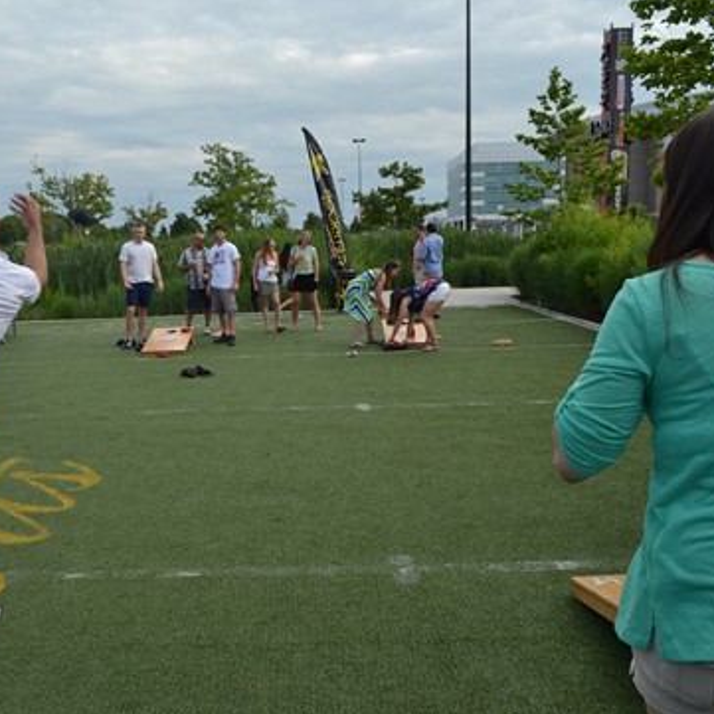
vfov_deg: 47.2
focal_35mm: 35
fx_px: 817
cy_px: 357
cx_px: 273
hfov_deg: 46.8
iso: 140
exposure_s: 1/125
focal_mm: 18
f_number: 5.6
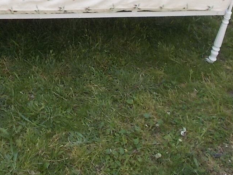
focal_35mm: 64
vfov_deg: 21.7
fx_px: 431
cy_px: -18
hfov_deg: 29.6
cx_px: 49
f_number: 3.2
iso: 80
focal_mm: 4.6
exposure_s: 1/320
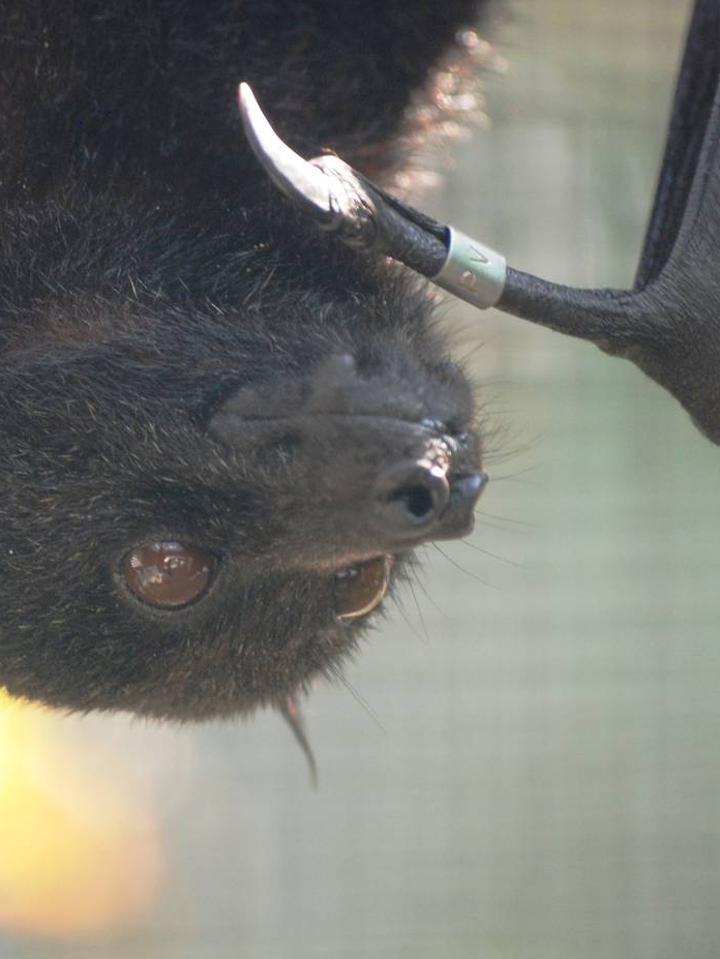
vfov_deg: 4.1
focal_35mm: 486
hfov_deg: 3.1
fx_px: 13464
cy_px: 506
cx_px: 154
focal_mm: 195
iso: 400
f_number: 5
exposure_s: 1/100
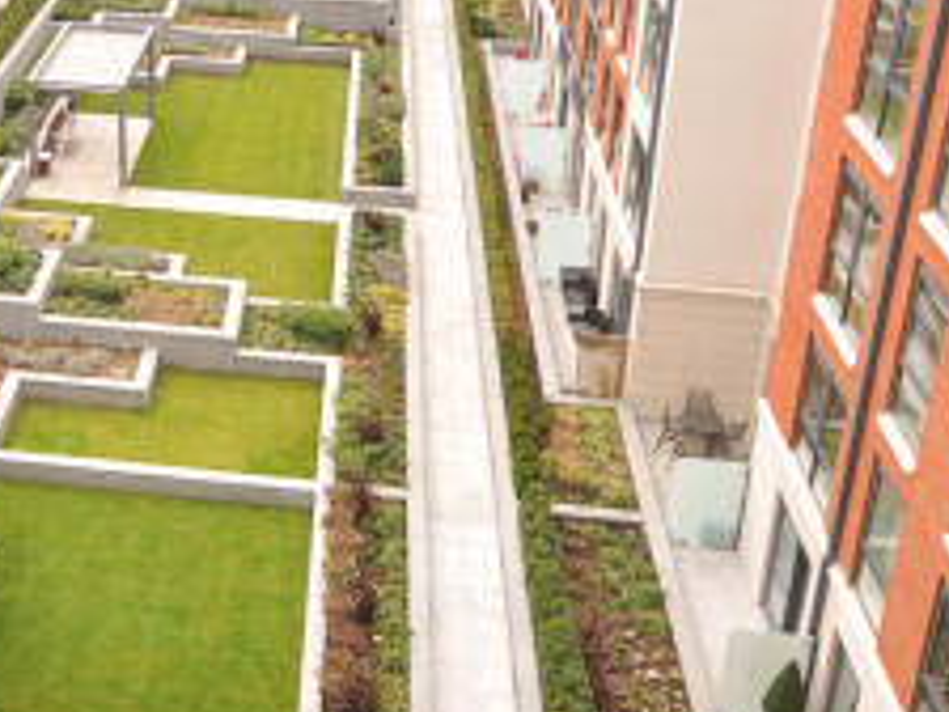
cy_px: 324
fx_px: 1343
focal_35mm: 49
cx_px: 131
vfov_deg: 29.7
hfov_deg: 36.9
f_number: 5
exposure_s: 1/80
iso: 320
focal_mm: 16
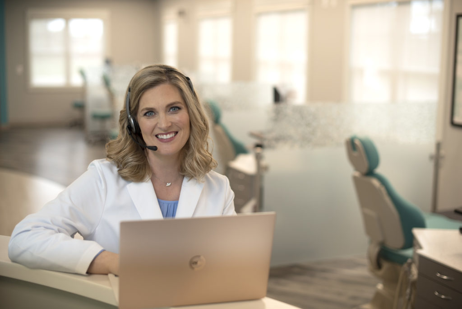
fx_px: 642
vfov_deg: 27.0
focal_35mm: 50
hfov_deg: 39.6
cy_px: 154
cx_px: 231
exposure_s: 1/320
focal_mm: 50
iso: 250
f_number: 2.2
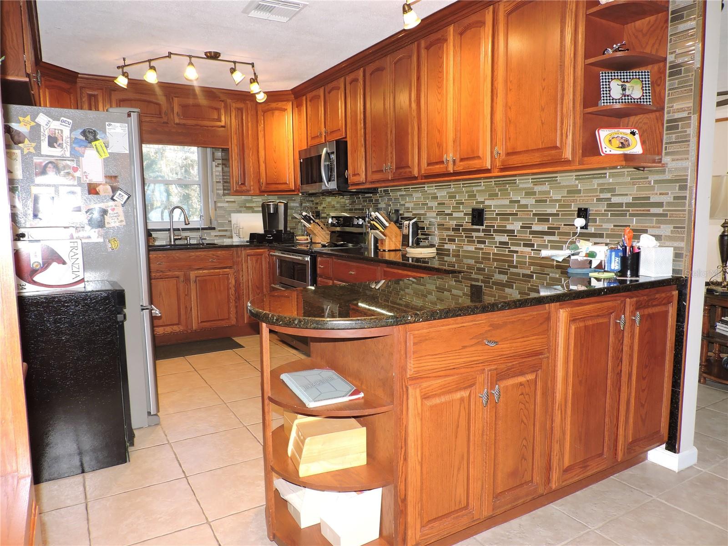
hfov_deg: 71.6
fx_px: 505
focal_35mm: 24
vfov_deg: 56.8
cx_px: 364
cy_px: 273
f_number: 3
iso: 200
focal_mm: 4.3
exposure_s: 1/30
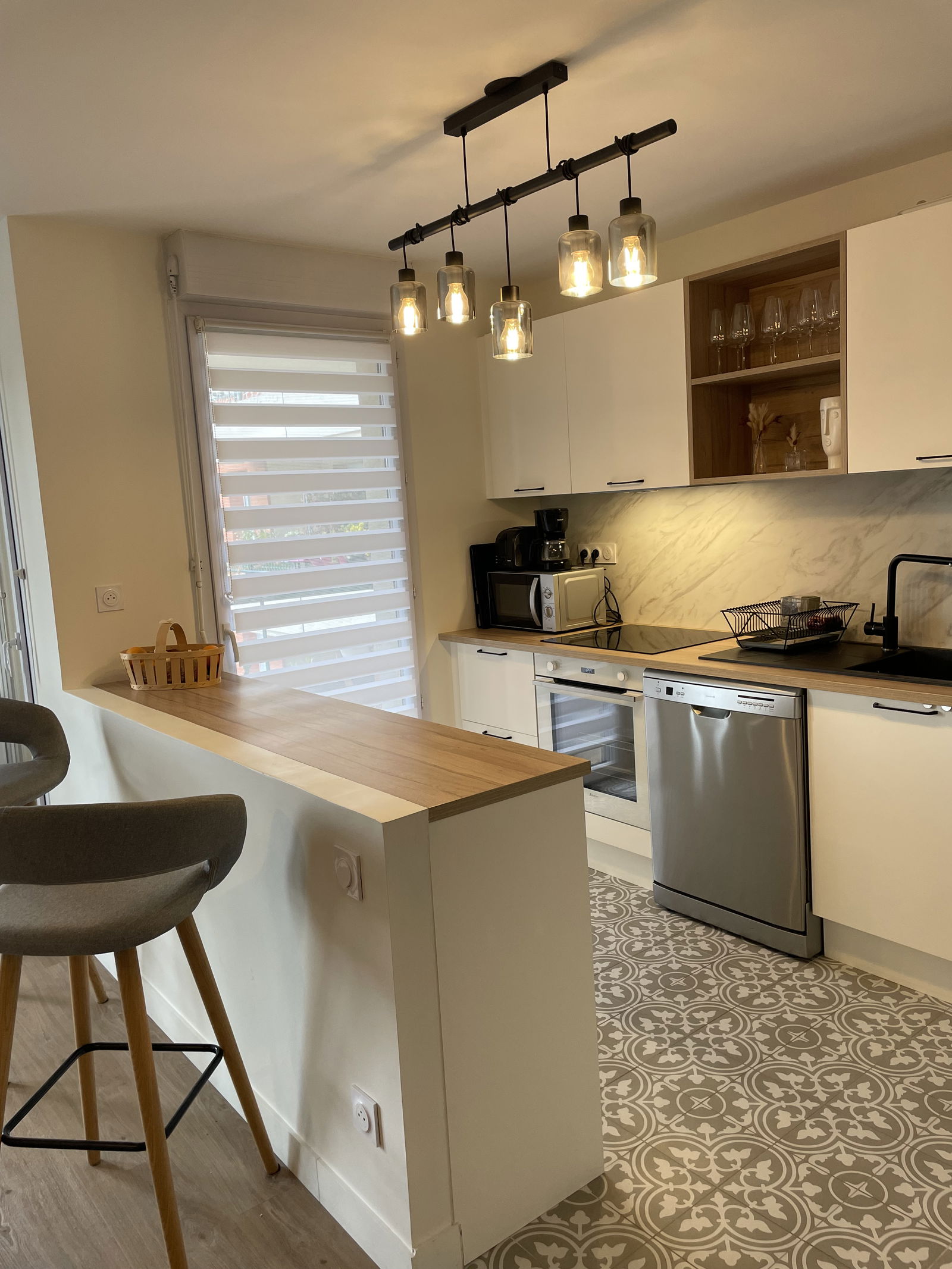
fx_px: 953
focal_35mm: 26
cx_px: 476
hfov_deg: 53.1
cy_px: 634
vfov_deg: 67.3
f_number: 1.6
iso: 80
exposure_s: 1/100
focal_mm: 4.2
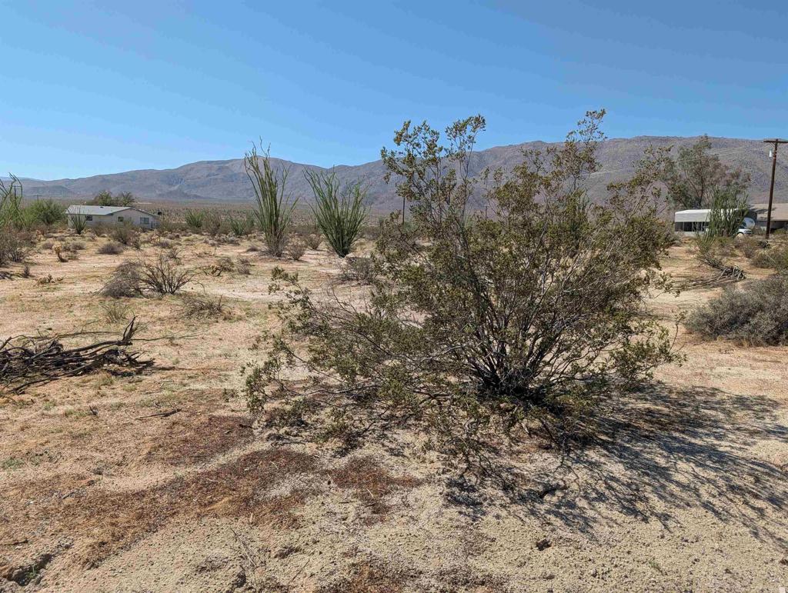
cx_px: 394
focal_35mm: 24
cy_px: 296
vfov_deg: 56.9
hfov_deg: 71.5
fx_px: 547
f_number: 1.68
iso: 20
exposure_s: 1/1195
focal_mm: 6.9
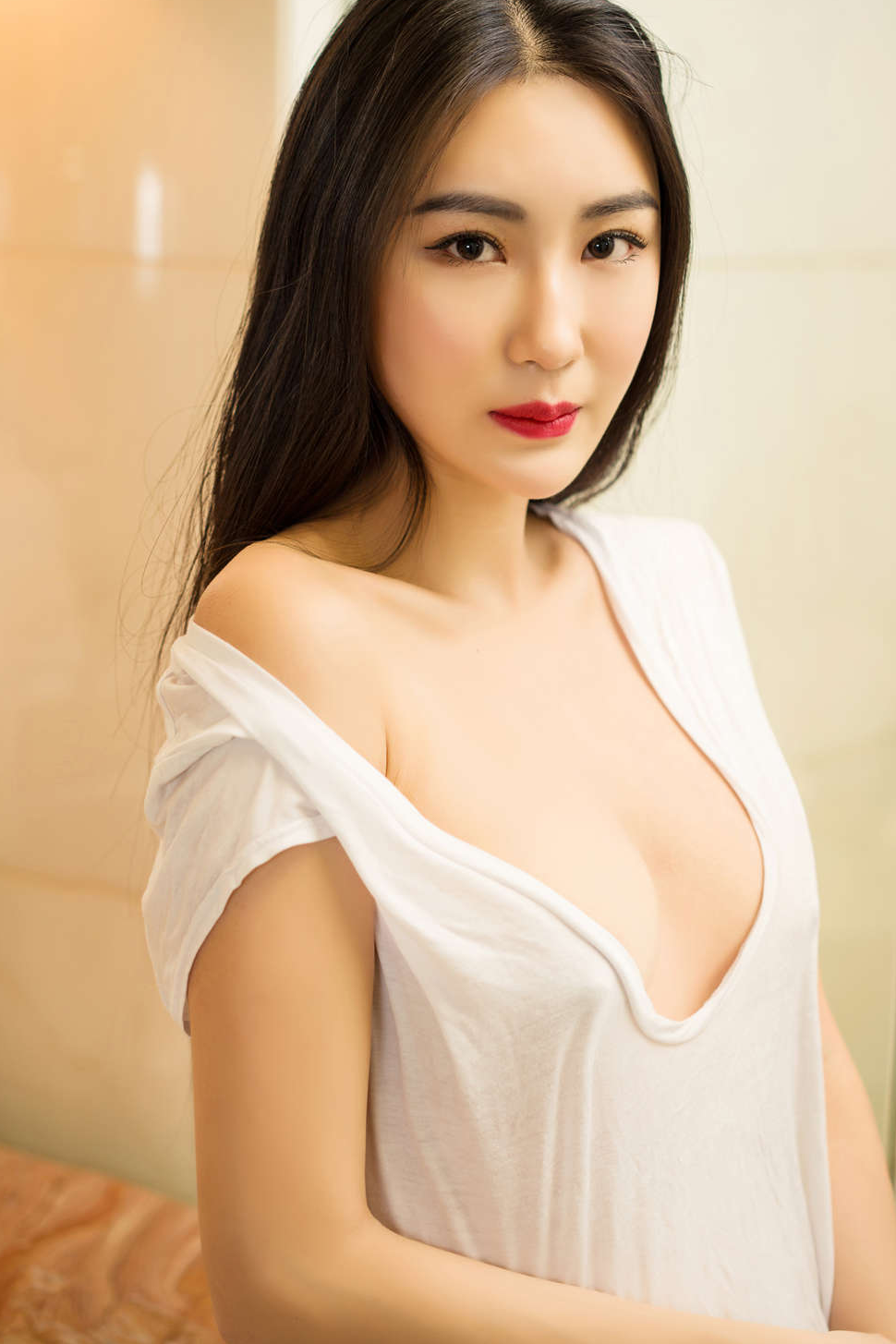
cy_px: 580
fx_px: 2538
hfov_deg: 20.0
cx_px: 521
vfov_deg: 29.6
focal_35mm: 68
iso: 200
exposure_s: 1/60
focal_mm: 55
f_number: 2.8
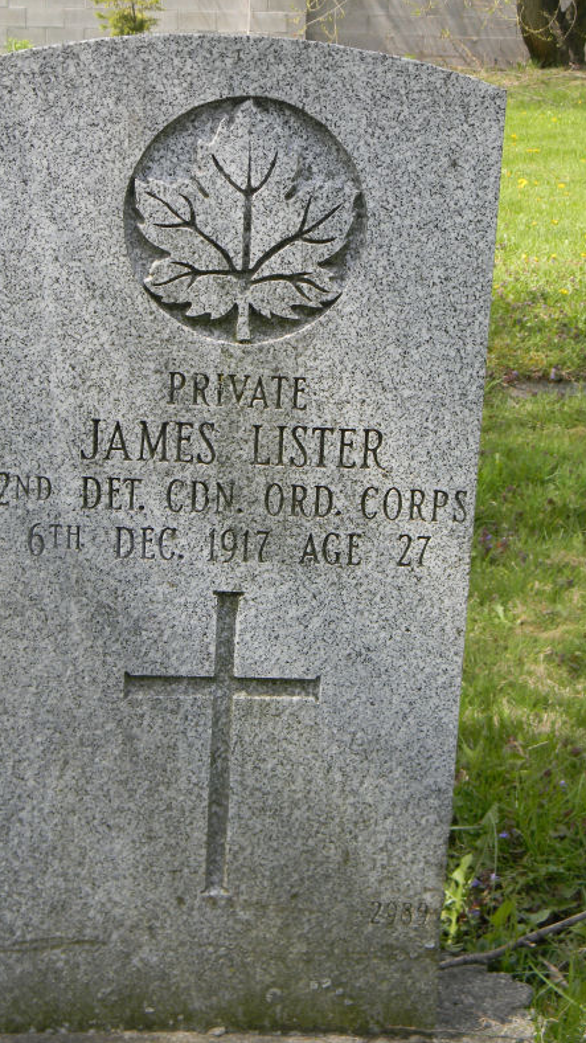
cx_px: 246
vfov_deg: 39.9
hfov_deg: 23.0
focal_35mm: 52
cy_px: 527
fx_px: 1437
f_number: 3.9
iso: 80
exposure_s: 1/240
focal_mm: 8.6
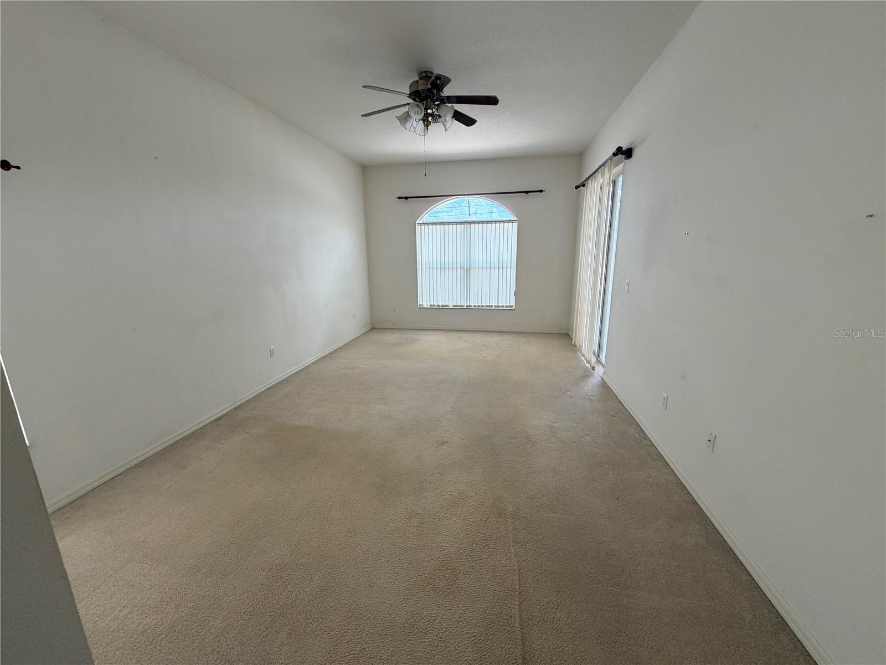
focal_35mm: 14
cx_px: 443
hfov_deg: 102.1
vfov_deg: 85.7
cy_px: 332
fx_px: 358
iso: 200
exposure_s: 1/121
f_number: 2.2
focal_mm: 2.22
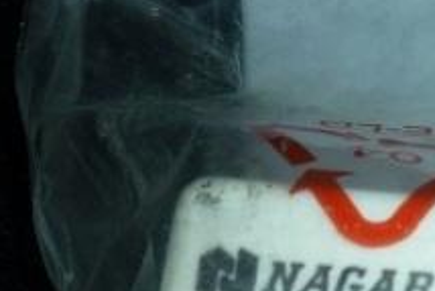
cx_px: 646
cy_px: 381
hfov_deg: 19.7
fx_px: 1088
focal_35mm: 90
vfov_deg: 14.6
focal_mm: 5.2
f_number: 4
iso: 100
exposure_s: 1/60
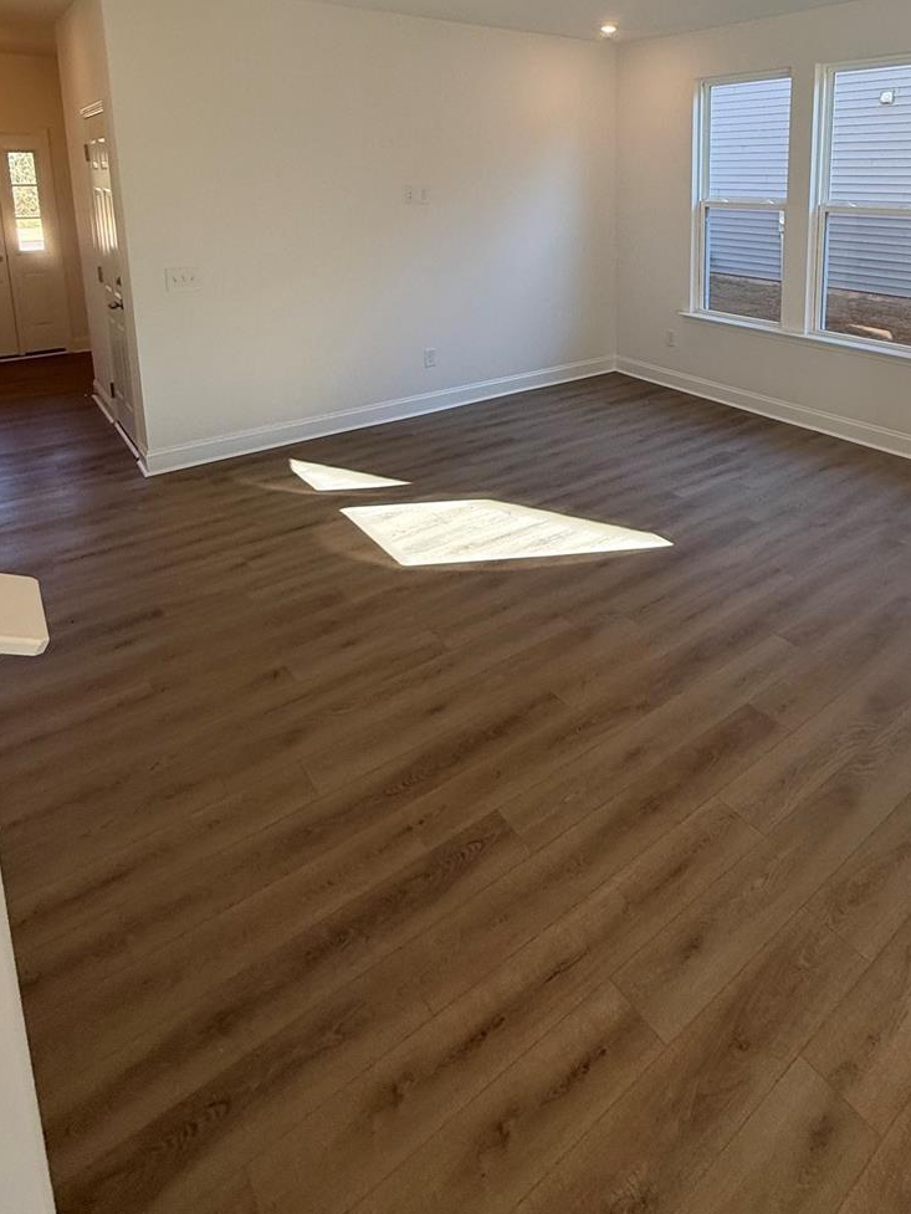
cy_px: 297
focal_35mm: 22
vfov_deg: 71.0
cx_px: 630
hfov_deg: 59.2
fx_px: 772
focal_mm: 2.22
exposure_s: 1/131
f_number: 2.2
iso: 64
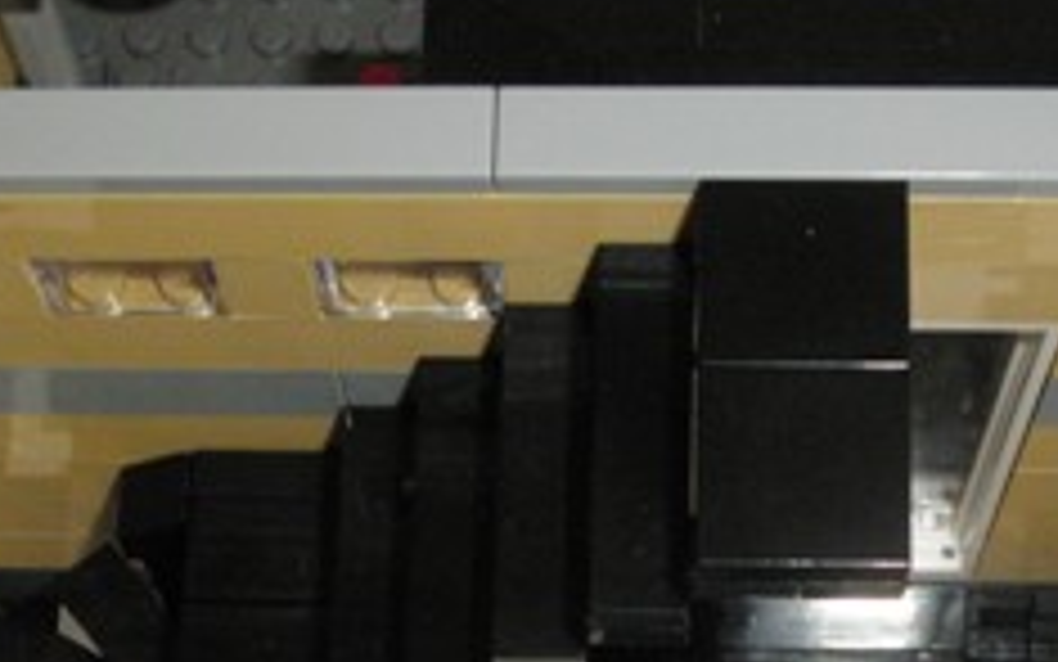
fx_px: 2163
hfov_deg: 27.5
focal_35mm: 75
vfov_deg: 16.1
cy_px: 955
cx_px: 504
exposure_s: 1/30
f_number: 7.9
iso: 160
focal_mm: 4.7
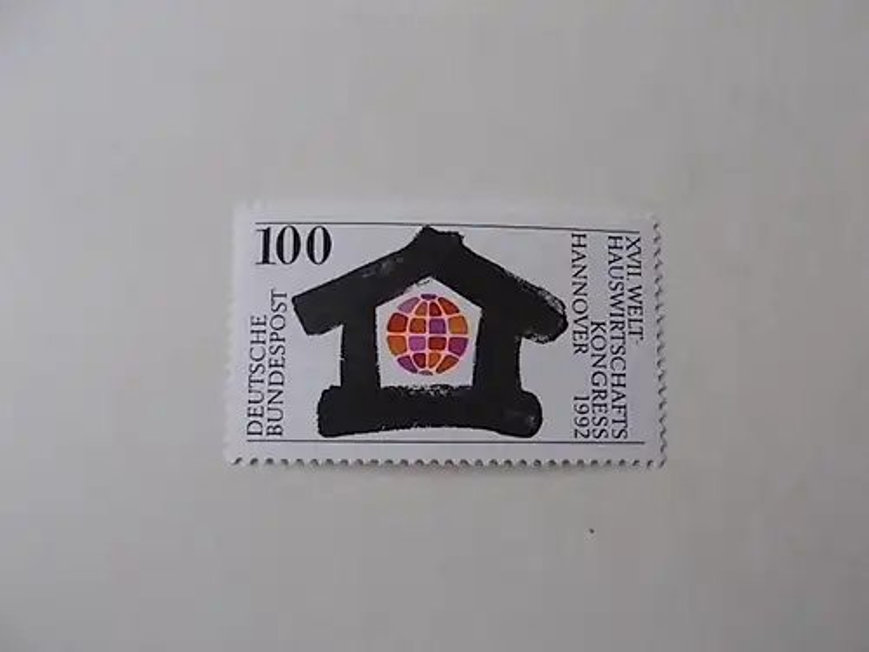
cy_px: 326
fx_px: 653
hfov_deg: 67.3
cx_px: 434
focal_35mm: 26
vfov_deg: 53.1
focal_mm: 4.6
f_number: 3.2
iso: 160
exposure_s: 1/25
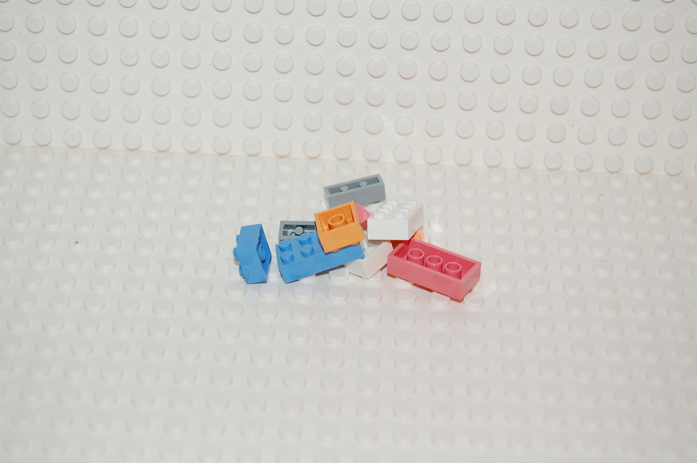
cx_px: 348
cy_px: 232
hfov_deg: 24.6
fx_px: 1596
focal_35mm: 82
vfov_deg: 16.5
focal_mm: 55
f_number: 5.6
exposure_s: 1/60
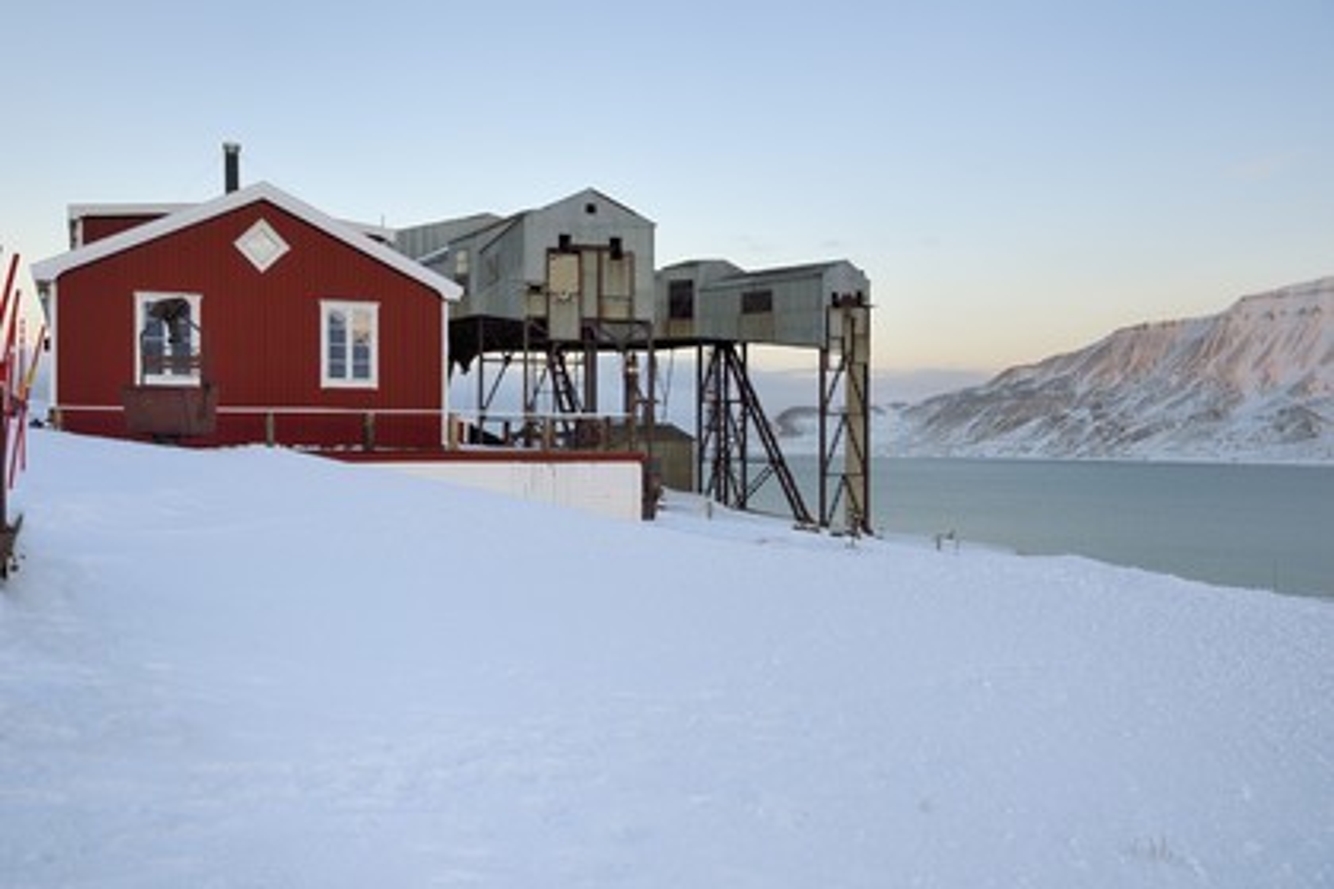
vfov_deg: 38.9
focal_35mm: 34
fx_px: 1260
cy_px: 444
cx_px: 667
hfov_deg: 55.8
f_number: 10
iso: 200
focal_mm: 34
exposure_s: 1/80
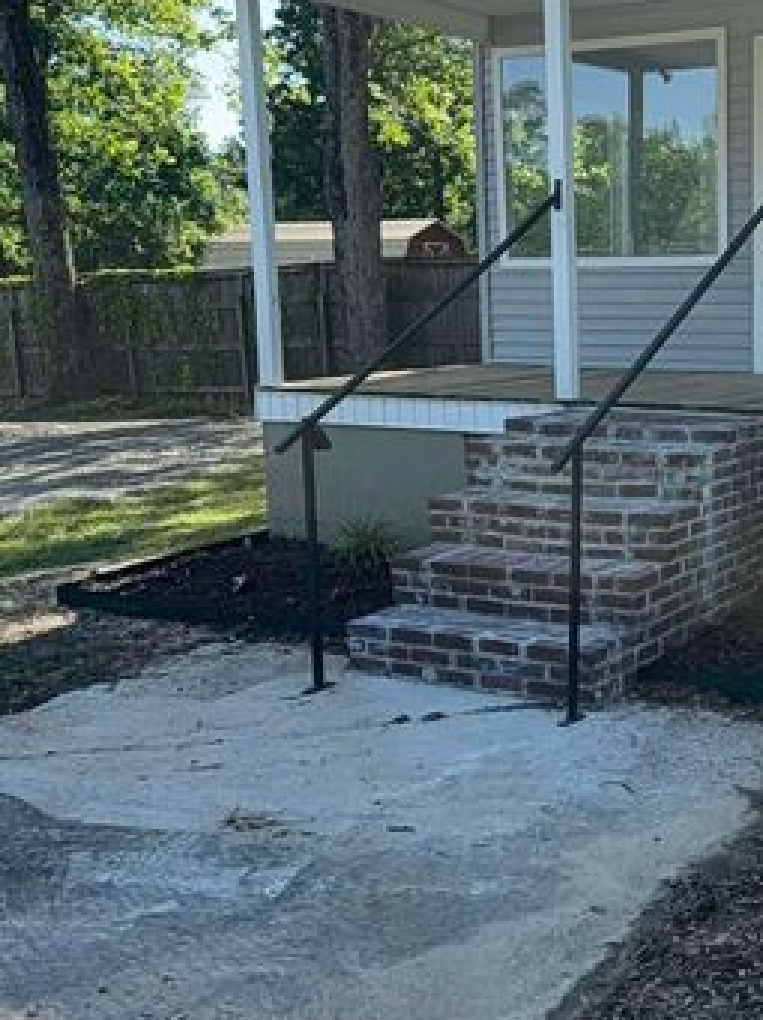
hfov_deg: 29.4
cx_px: 700
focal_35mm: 47
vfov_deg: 40.5
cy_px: 486
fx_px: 1384
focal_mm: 6.76
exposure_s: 1/1553
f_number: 1.78
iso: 80
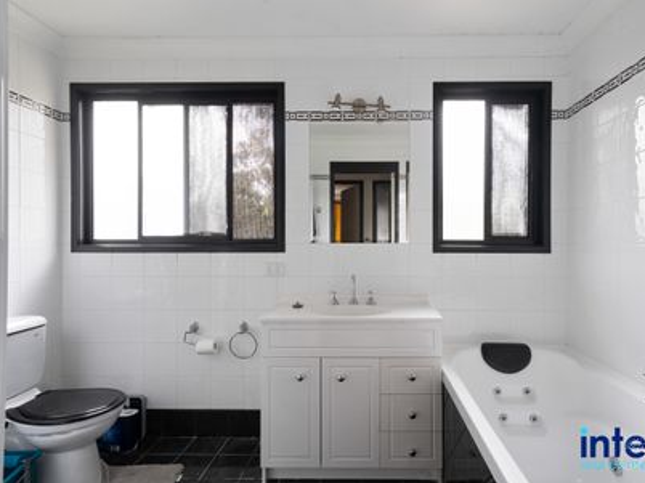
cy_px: 235
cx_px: 371
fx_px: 335
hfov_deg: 87.2
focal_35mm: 18
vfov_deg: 71.5
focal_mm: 16
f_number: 11
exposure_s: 1/1.25
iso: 100
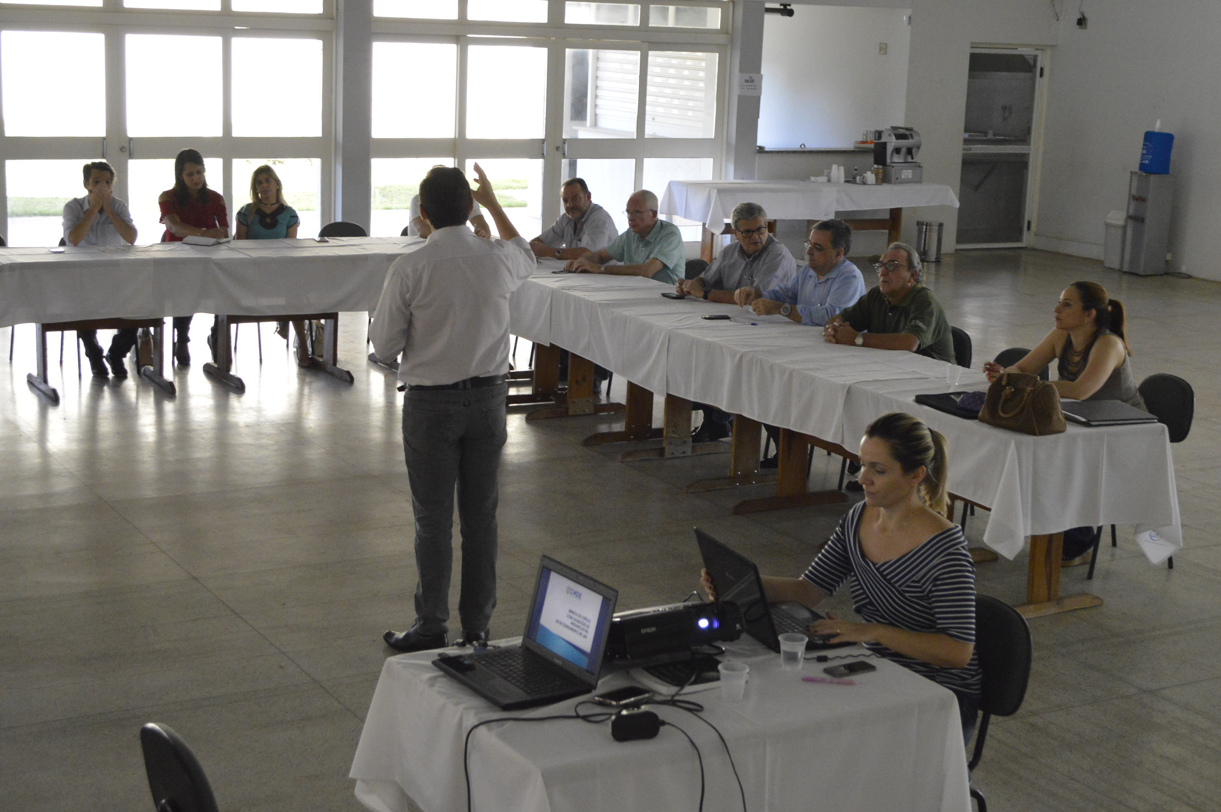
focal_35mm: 52
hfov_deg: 37.9
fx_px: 1779
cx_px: 610
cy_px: 406
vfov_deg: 25.7
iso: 3200
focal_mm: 35
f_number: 5
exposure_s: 1/200
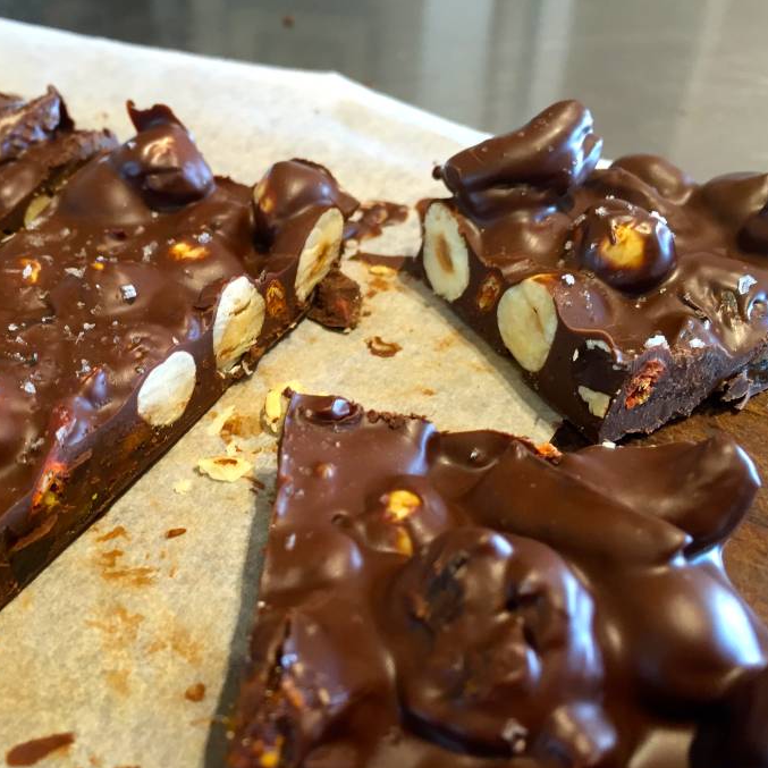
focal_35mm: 35
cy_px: 391
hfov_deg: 46.7
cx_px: 275
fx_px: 879
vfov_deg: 47.2
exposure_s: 1/33
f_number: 2.2
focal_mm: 4.15
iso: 125
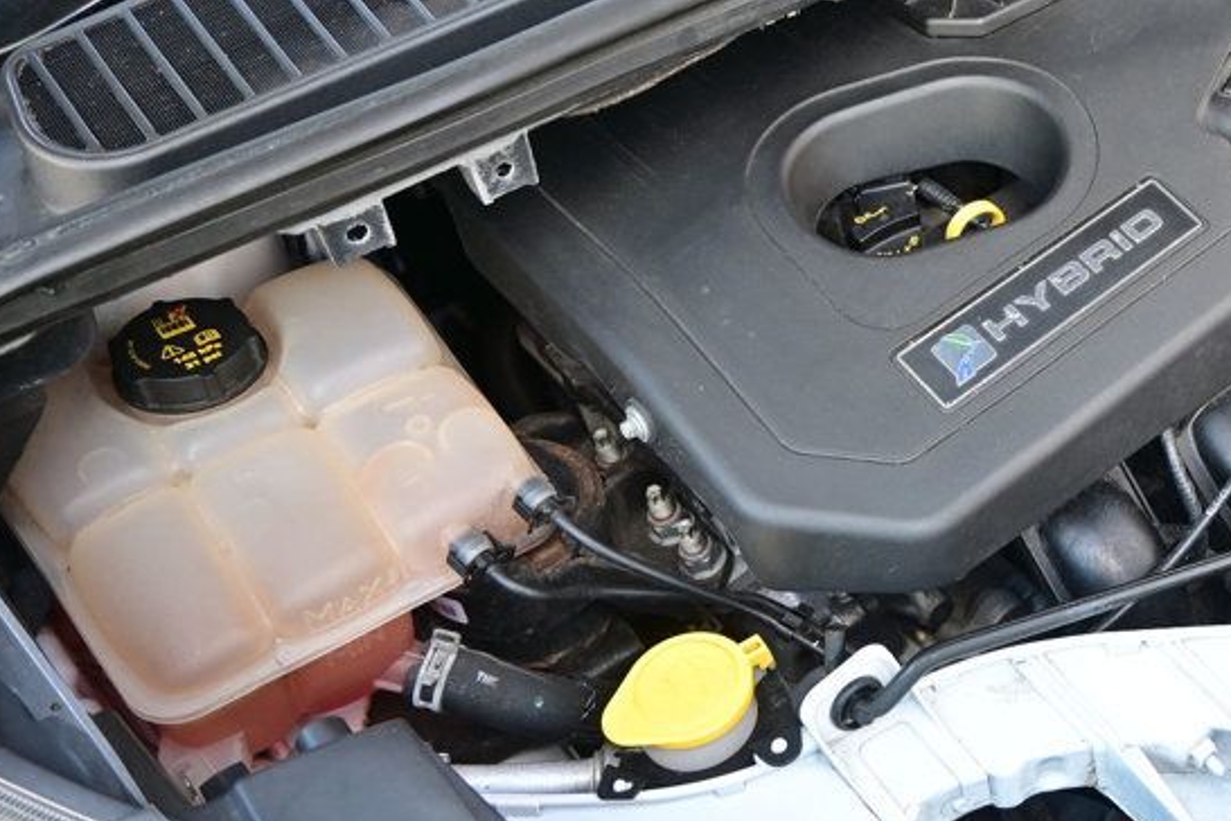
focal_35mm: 45
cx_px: 1121
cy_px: 300
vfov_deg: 29.7
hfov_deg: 40.2
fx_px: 1539
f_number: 3.5
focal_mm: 16
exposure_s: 1/40
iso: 100
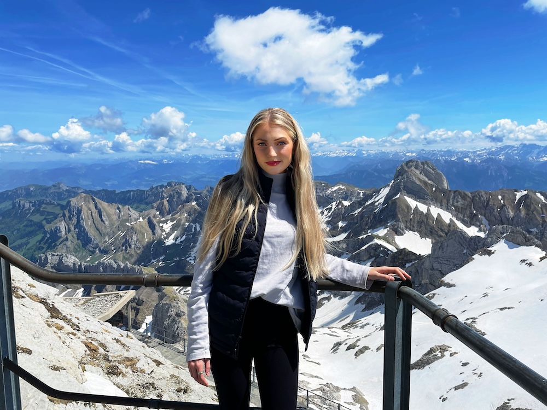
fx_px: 411
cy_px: 205
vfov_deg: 53.1
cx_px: 274
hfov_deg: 67.3
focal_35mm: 26
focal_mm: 4.2
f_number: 1.6
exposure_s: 1/5814
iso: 32
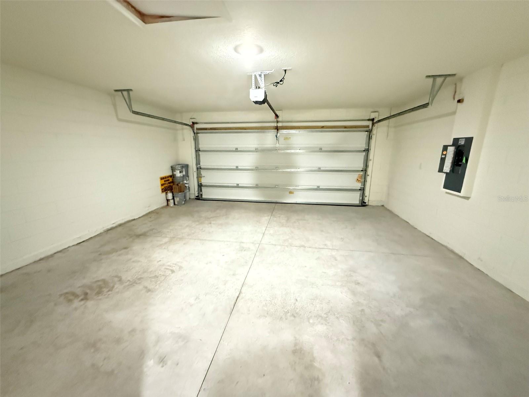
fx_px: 214
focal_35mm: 14
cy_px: 198
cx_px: 264
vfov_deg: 85.7
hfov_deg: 102.1
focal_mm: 2.22
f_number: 2.2
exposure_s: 1/30
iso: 1600
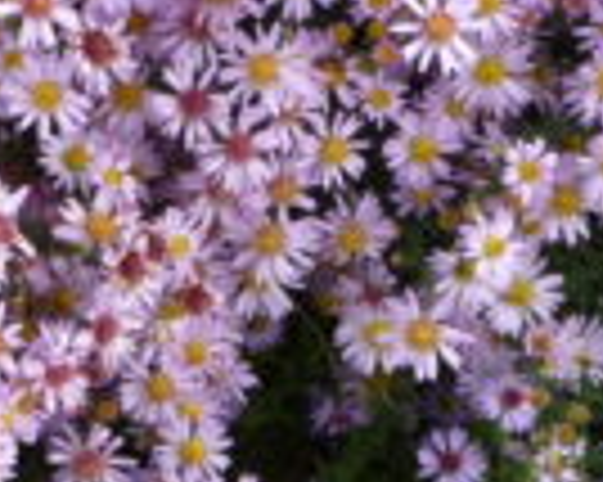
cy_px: -288
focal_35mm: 213
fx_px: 3799
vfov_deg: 7.1
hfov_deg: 9.0
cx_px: -63
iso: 100
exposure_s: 1/40
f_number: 4.1
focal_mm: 7.6
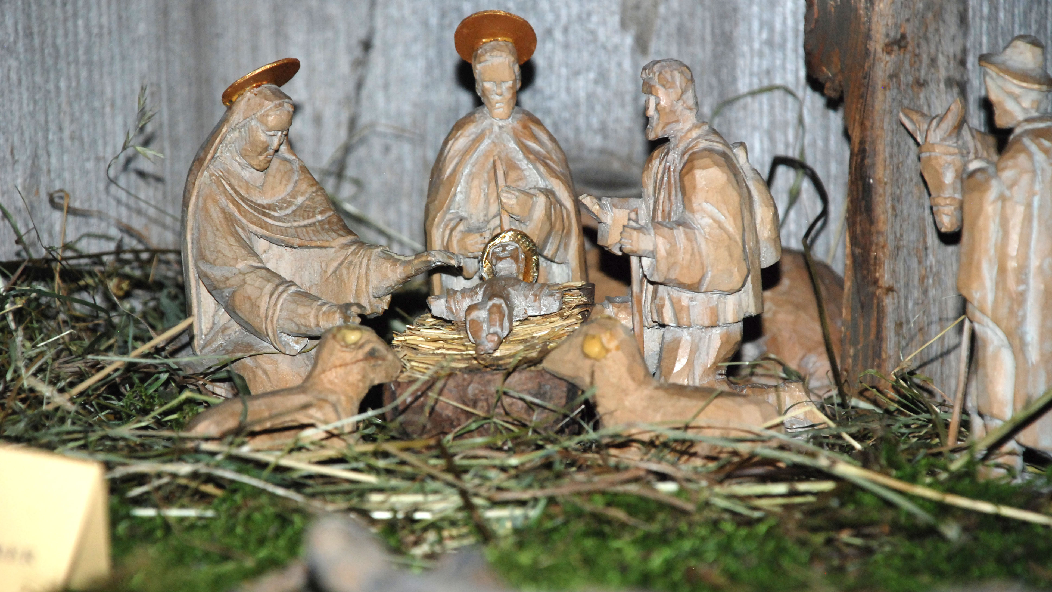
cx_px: 526
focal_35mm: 213
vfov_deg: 5.7
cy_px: 287
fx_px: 5928
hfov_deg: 10.1
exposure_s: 1/60
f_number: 5.6
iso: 640
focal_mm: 135
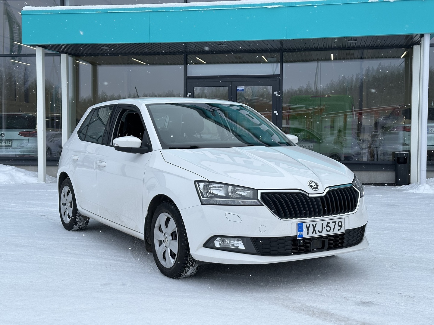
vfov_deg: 30.3
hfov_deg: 39.7
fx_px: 602
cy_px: 162
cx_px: 217
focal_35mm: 48
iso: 64
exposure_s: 1/785
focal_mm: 6.86
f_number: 1.78
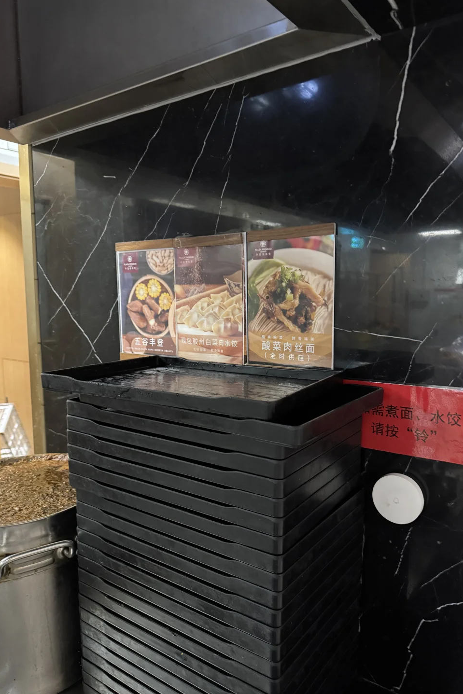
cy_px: 347
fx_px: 482
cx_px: 244
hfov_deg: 51.3
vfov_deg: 71.5
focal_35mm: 25
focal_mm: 6.76
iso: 800
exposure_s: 1/33
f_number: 1.78
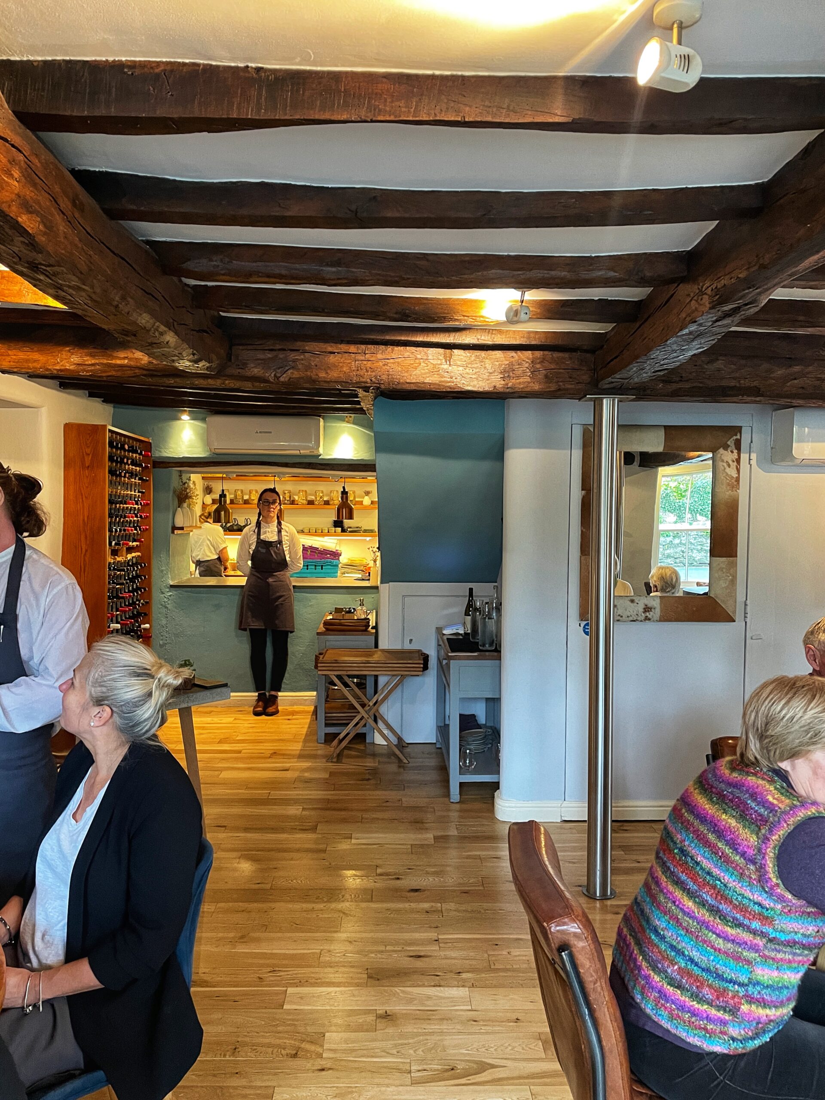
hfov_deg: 53.1
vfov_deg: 67.3
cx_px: 412
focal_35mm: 26
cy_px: 550
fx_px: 826
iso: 320
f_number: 1.6
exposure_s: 1/50
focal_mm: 4.2
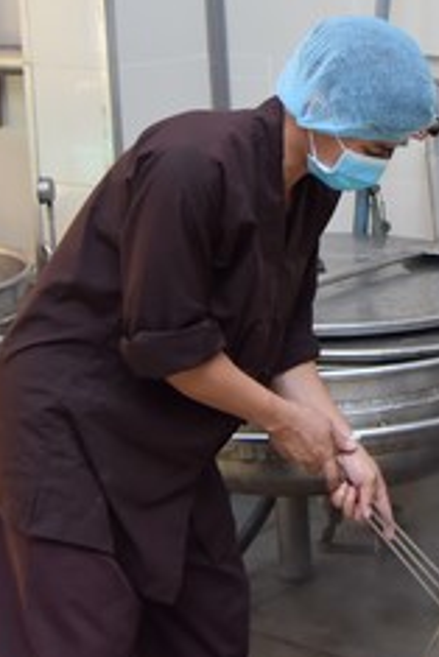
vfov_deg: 20.8
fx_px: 1772
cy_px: 131
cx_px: 534
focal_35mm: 97
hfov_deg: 13.7
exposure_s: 1/160
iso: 1250
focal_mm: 35
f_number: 4
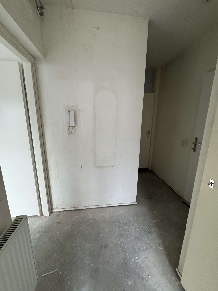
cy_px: 146
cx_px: 109
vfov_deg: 102.1
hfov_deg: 85.7
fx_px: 118
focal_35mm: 14
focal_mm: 2.22
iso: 320
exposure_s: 1/60
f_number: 2.2
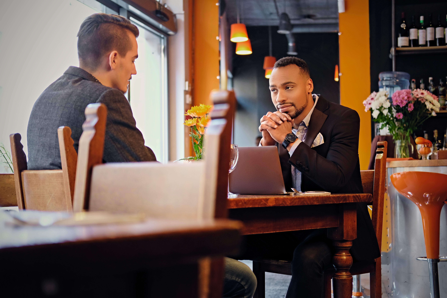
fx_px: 658
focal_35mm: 53
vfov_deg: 25.5
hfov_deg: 37.5
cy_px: 149
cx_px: 224
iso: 500
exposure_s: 1/60
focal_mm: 35
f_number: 2
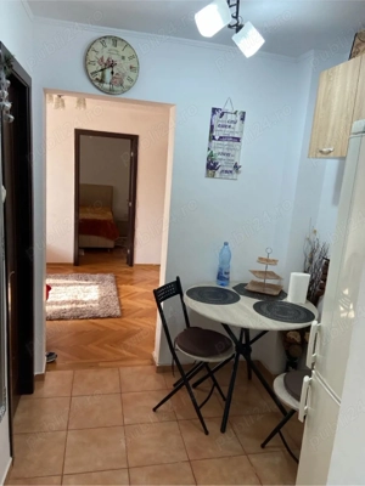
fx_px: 366
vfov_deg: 67.3
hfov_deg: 53.1
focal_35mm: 26
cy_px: 243
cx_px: 182
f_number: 1.8
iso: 100
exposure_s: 1/100
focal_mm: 4.25
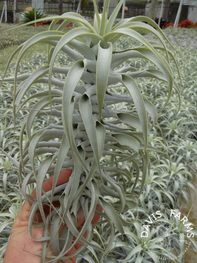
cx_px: 98
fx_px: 250
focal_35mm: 33
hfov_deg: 42.9
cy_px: 132
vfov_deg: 55.4
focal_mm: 5.9
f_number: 4
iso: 80
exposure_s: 1/250
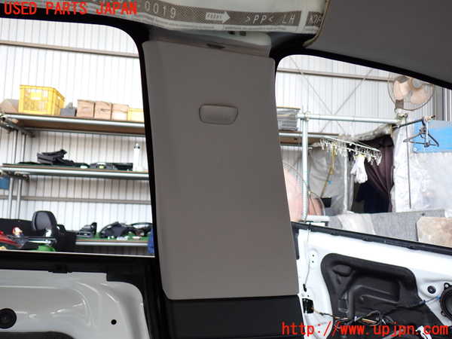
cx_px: 226
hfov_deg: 60.0
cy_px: 170
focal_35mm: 30
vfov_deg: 46.8
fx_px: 392
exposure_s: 1/80
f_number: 2.3
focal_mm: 5.4
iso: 100
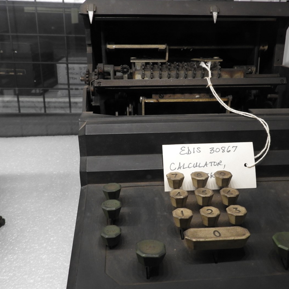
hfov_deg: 45.9
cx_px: 163
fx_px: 340
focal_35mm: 36
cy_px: 143
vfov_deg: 46.0
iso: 360
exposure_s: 1/30
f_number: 3.5
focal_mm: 5.4
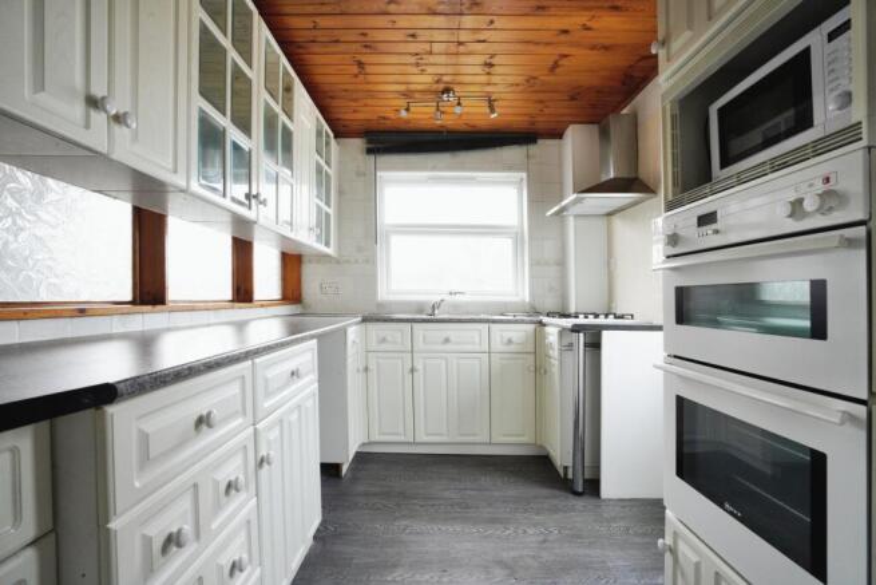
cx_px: 438
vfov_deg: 73.8
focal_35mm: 16
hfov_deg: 96.7
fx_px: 389
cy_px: 292
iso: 2000
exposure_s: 1/40
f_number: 9
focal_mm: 16
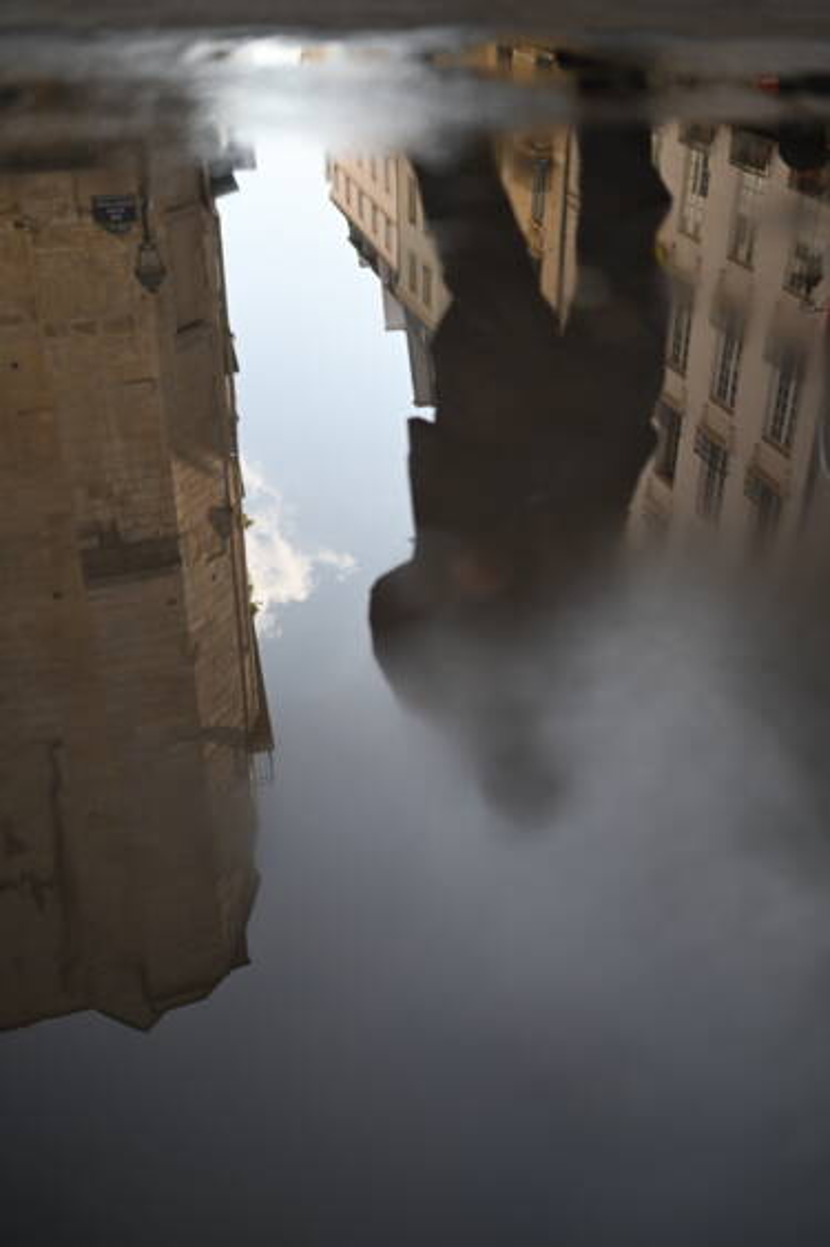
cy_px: 624
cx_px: 415
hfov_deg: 37.8
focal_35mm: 35
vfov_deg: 54.4
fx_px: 1211
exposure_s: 1/2000
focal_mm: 35
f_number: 1.8
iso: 200
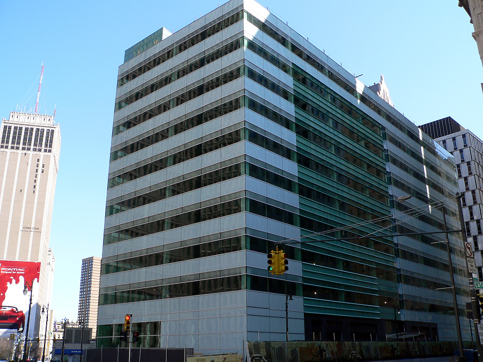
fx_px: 502
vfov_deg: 39.7
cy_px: 181
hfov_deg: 51.4
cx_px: 242
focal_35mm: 36
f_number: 4
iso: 80
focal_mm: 6
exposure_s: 1/250
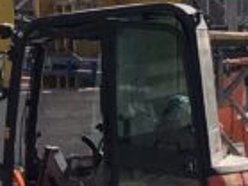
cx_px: 467
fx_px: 2749
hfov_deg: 5.1
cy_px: 207
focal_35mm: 384
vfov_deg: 3.9
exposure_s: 1/1656
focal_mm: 6
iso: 16
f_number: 2.4
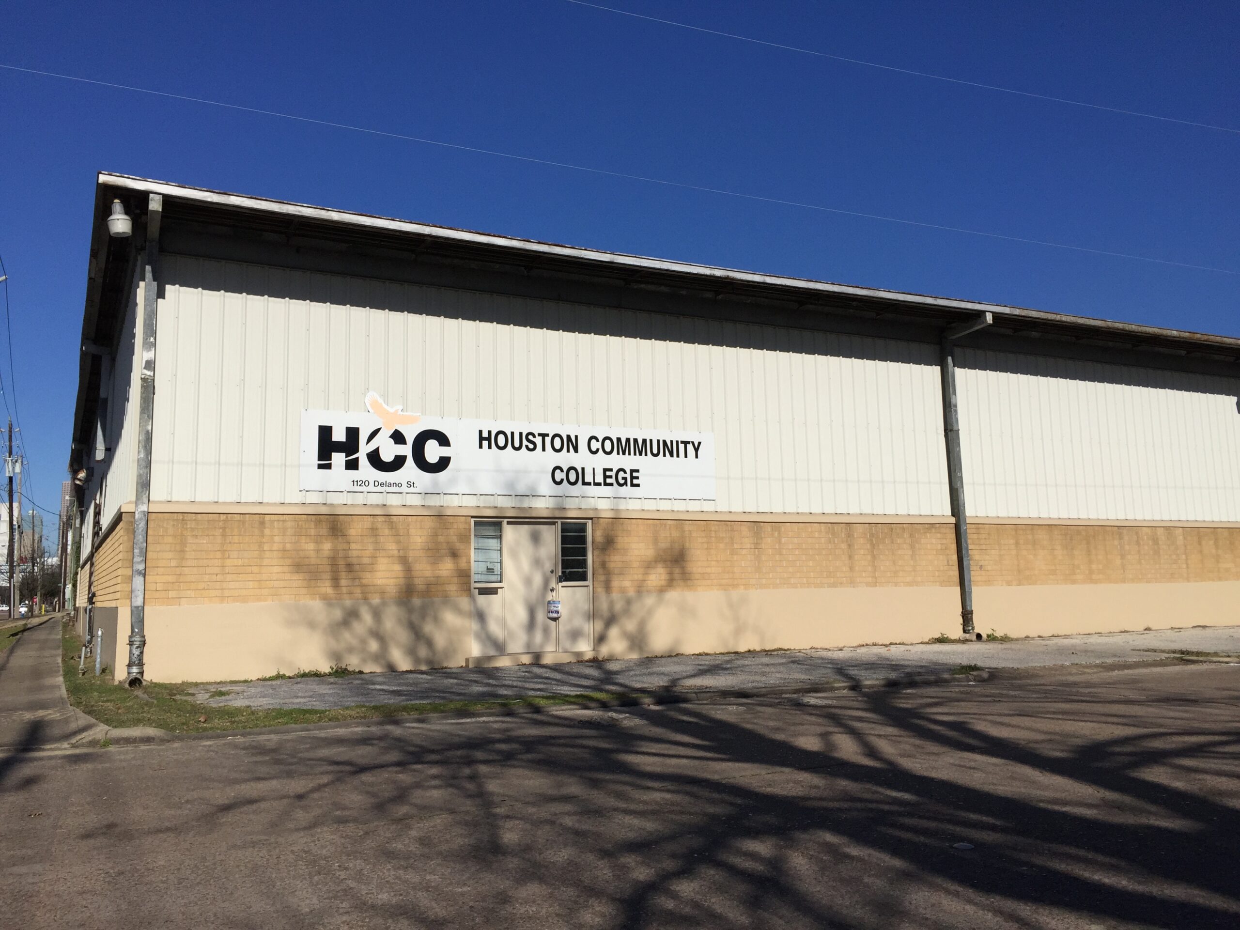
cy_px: 465
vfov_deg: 48.2
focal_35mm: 29
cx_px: 620
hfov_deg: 61.7
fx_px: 1039
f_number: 2.2
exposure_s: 1/5650
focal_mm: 4.15
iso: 32
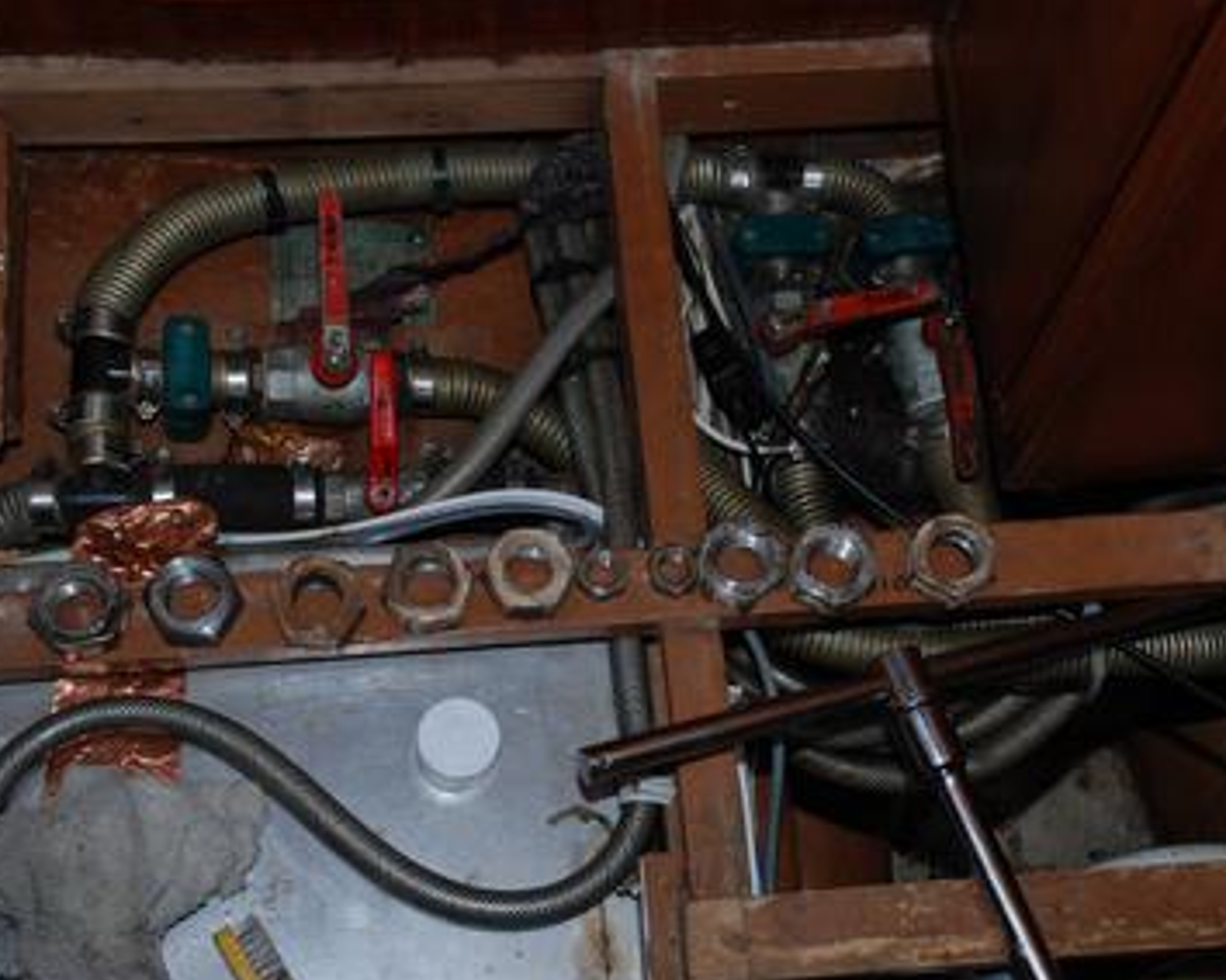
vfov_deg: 27.6
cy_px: 493
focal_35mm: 55
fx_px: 1995
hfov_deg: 34.2
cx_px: 613
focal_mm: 32
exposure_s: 1/60
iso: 250
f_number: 5
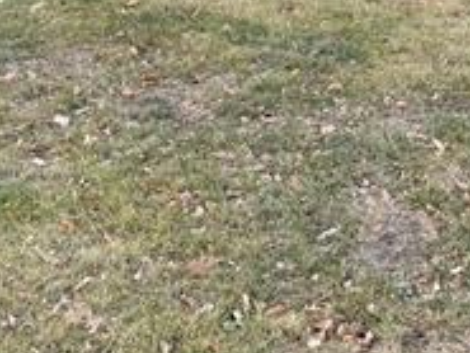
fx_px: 1128
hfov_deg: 22.7
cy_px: -187
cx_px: 465
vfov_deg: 16.2
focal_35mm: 83
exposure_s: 1/707
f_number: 1.78
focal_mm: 6.76
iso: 80
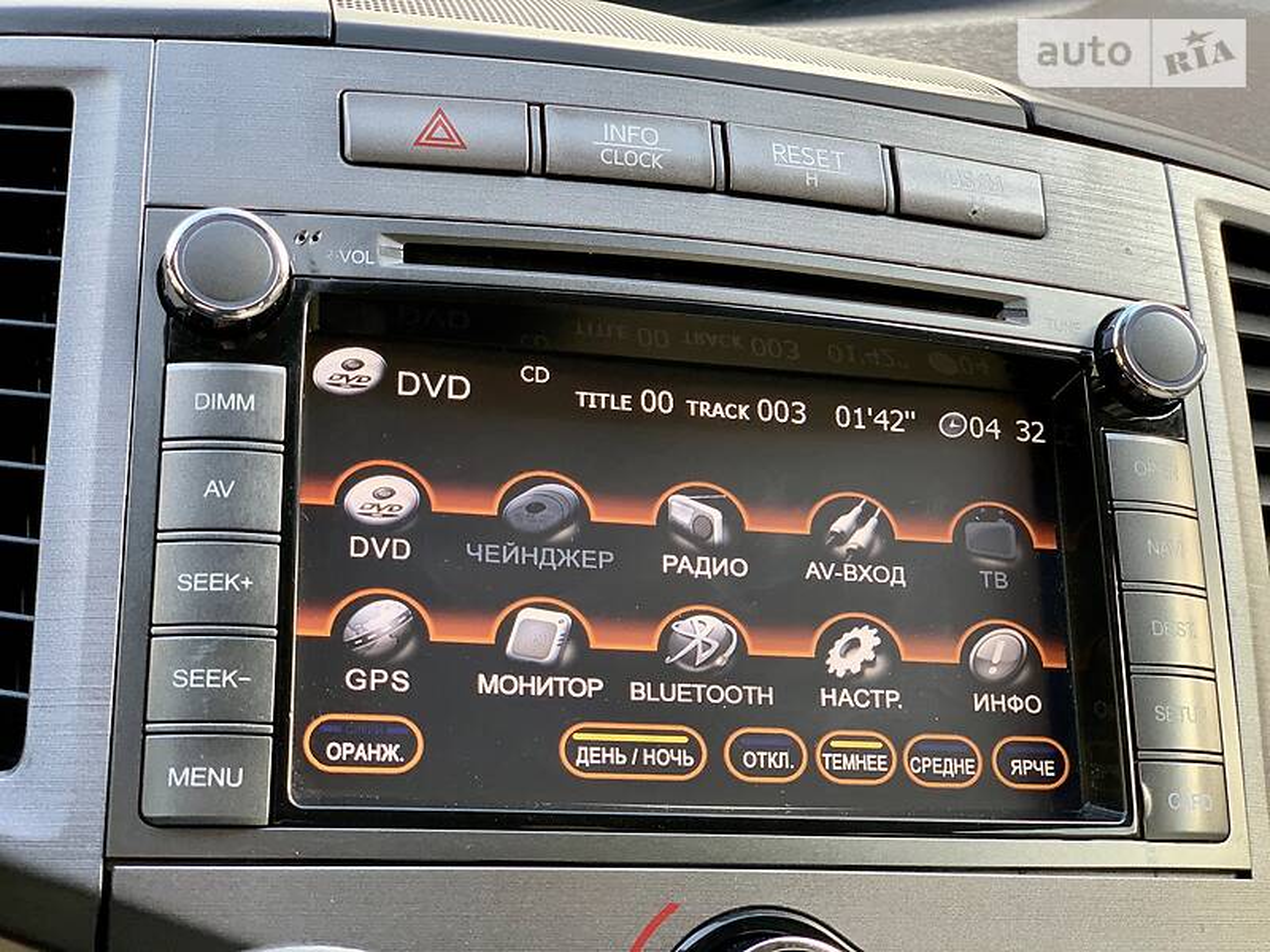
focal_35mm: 52
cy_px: 476
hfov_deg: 36.8
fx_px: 1908
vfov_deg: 28.0
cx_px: 635
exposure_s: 1/92
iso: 125
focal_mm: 6
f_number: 2.4
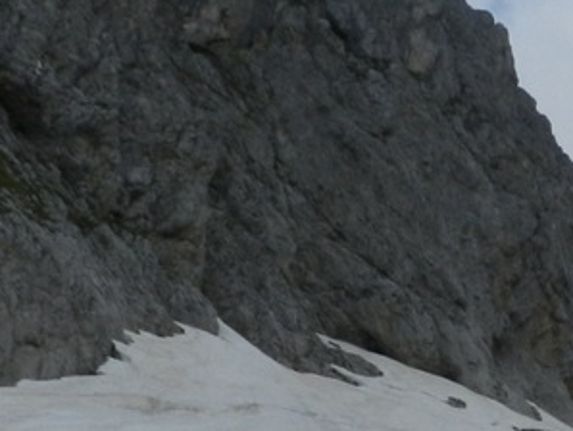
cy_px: 635
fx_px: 1309
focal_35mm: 79
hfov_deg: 23.7
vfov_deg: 17.0
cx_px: 571
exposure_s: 1/800
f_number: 6.3
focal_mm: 4
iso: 160
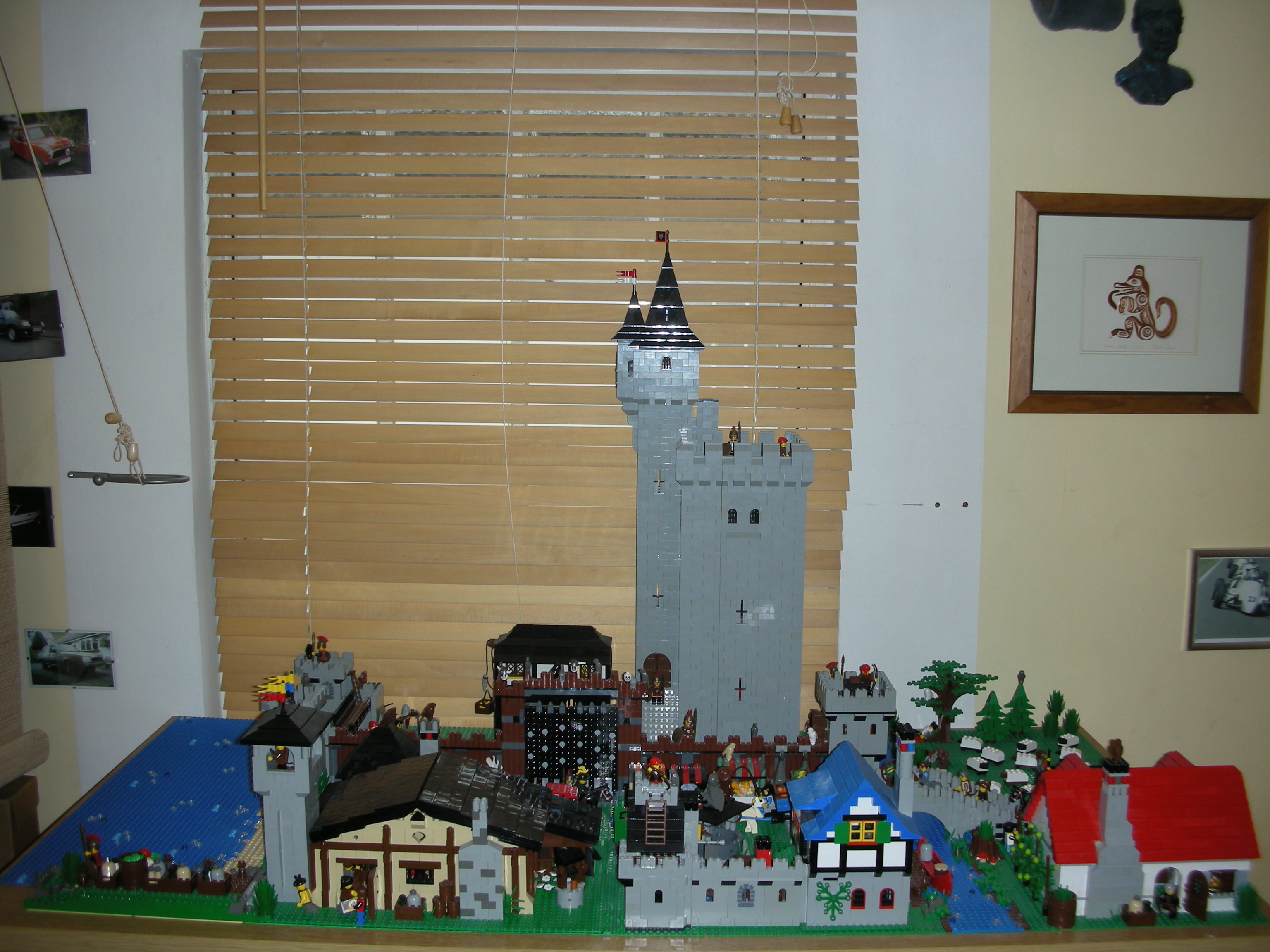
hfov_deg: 52.6
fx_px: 1284
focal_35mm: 35
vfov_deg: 40.7
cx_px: 635
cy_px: 476
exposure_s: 1/60
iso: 50
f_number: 2.8
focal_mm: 5.8
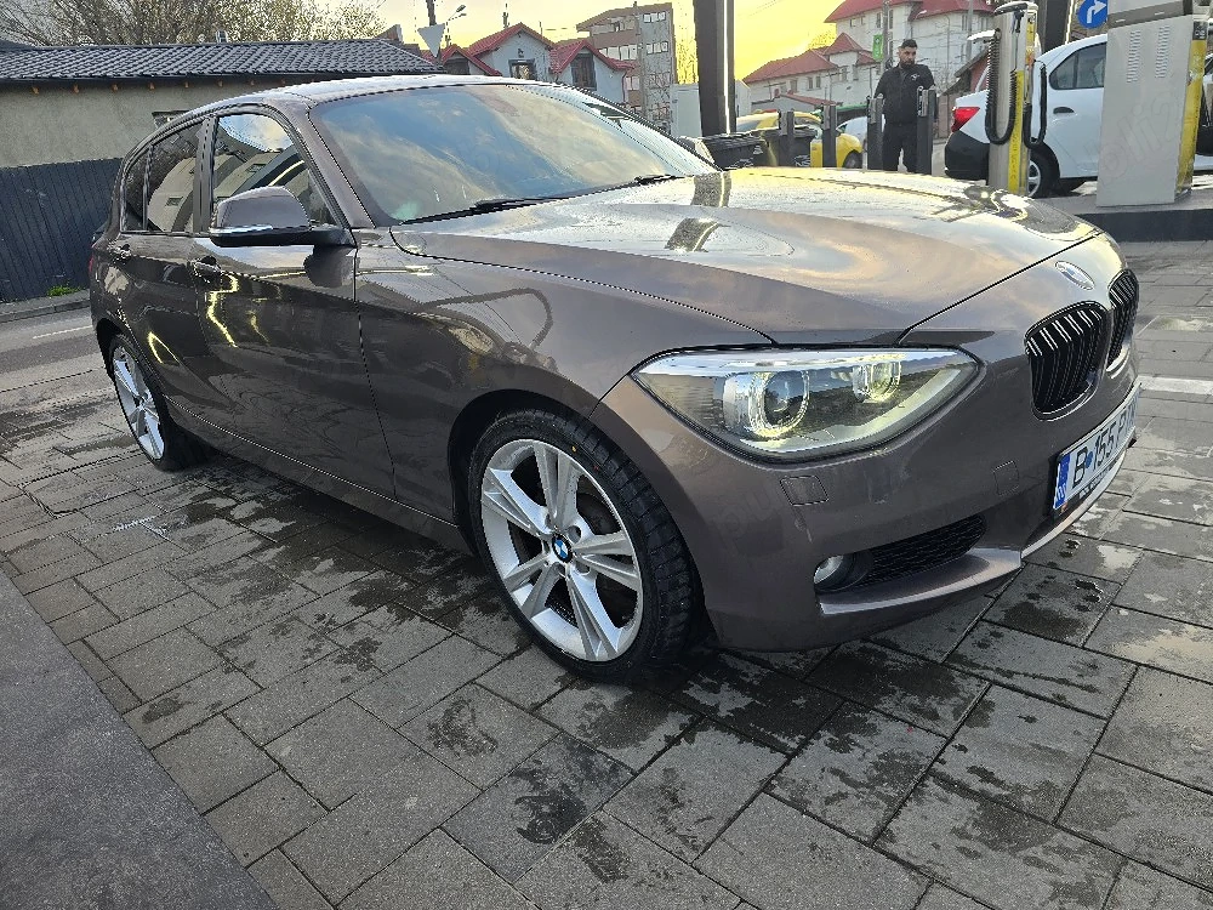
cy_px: 455
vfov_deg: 58.9
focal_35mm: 23
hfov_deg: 73.9
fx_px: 806
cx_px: 606
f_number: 1.7
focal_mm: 6.3
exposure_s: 1/101
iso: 40
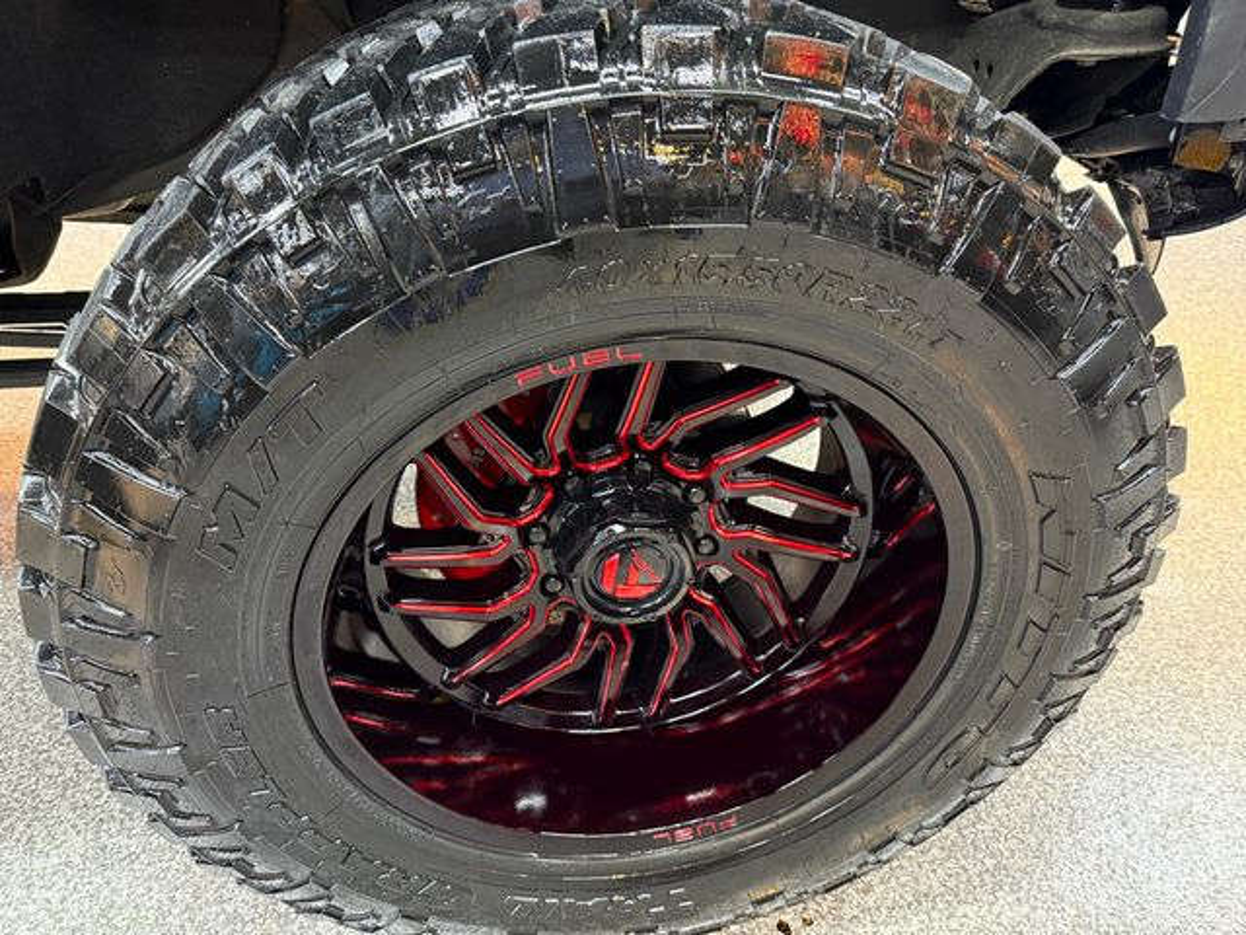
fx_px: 864
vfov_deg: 56.8
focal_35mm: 24
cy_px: 468
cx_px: 623
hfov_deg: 71.6
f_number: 1.78
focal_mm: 6.76
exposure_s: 1/30
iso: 800
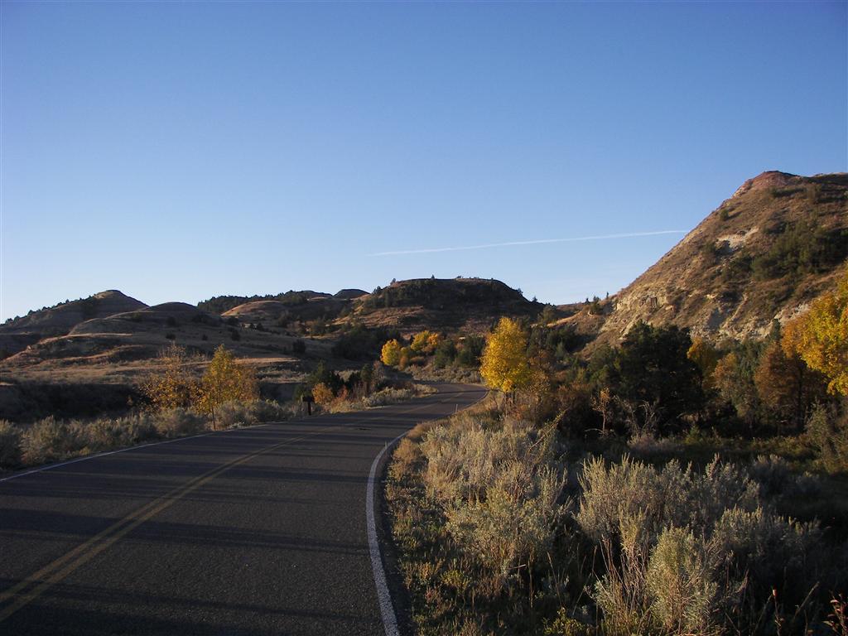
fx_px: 882
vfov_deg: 39.7
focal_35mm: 36
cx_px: 424
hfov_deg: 51.4
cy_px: 318
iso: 64
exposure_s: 1/500
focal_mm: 6
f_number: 2.8
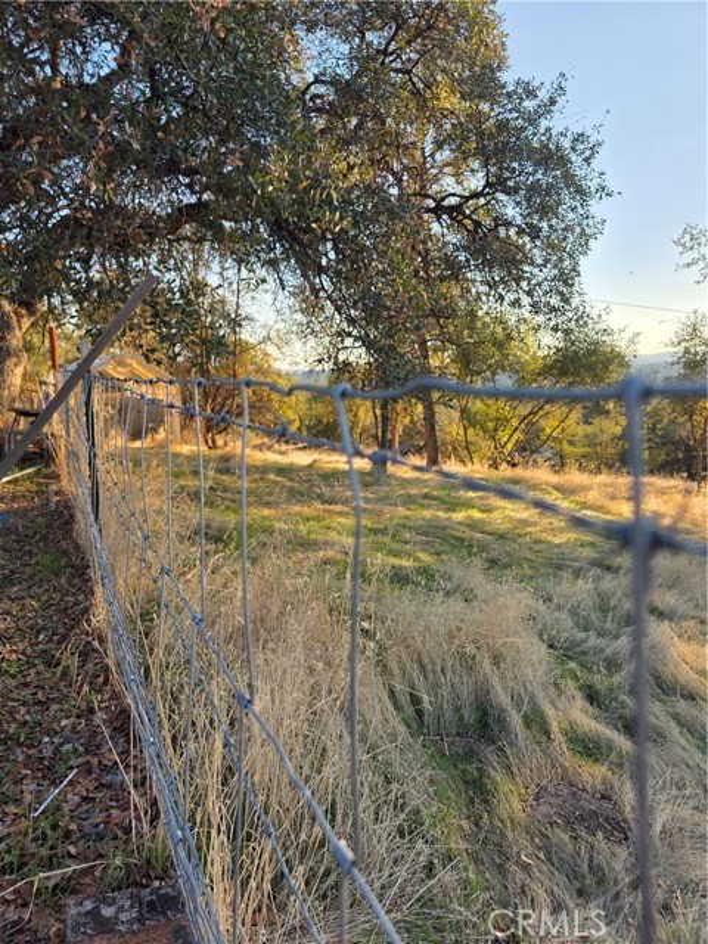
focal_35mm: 23
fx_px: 627
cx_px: 354
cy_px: 472
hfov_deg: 58.9
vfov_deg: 73.9
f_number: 1.7
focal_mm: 6.3
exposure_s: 1/1300
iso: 80
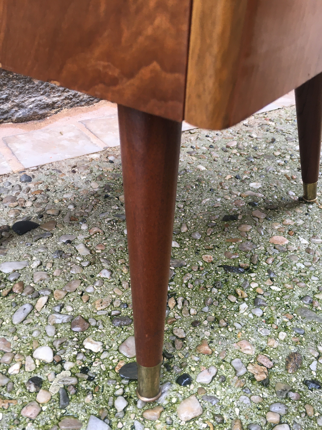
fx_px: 360
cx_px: 161
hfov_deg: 48.2
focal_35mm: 29
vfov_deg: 61.7
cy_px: 215
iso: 40
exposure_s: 1/33
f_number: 2.2
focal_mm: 4.15
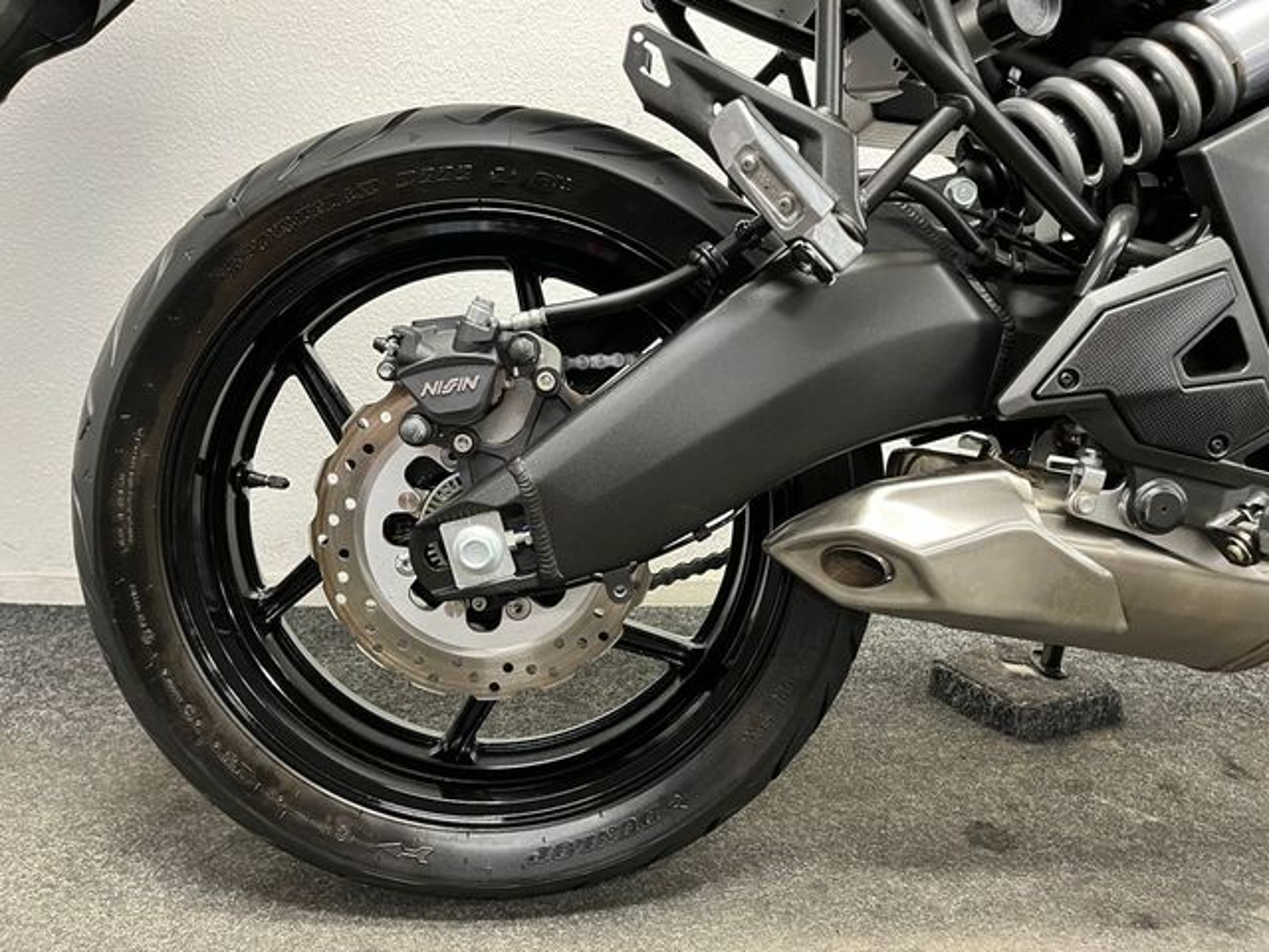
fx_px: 953
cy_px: 476
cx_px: 634
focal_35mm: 26
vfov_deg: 53.1
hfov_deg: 67.3
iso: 400
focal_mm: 5.1
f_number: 1.6
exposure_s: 1/33
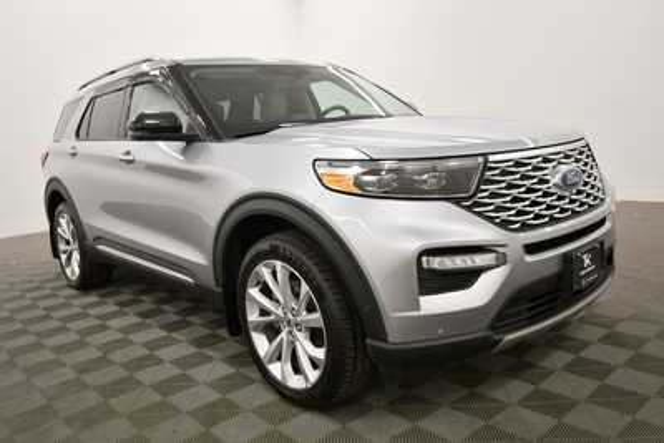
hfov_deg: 61.9
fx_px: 554
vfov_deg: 43.6
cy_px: 222
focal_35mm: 30
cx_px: 332
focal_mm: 20
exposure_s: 1/160
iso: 800
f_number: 5.6
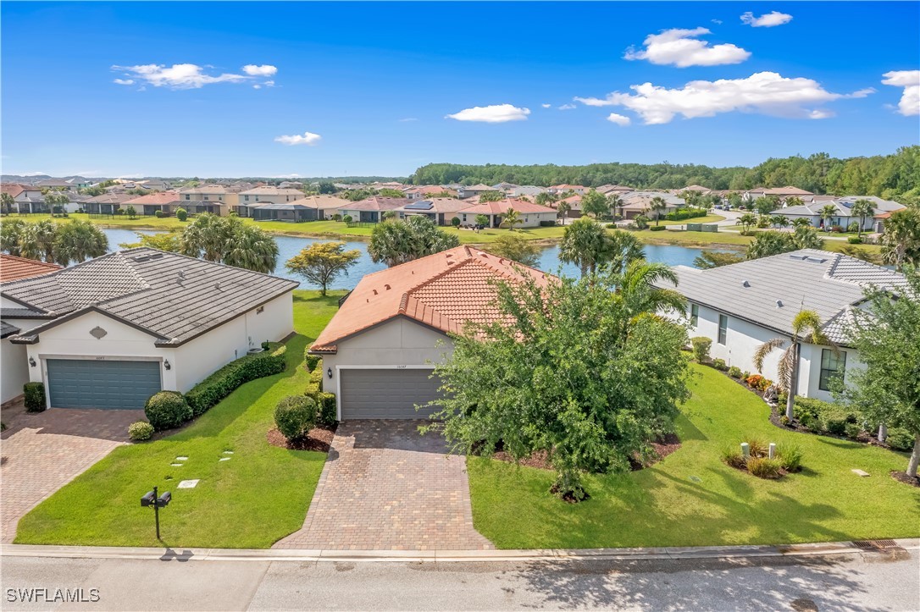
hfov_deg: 65.5
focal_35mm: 28
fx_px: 715
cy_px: 306
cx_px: 460
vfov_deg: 46.4
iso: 100
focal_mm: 10.26
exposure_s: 1/640
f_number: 6.3
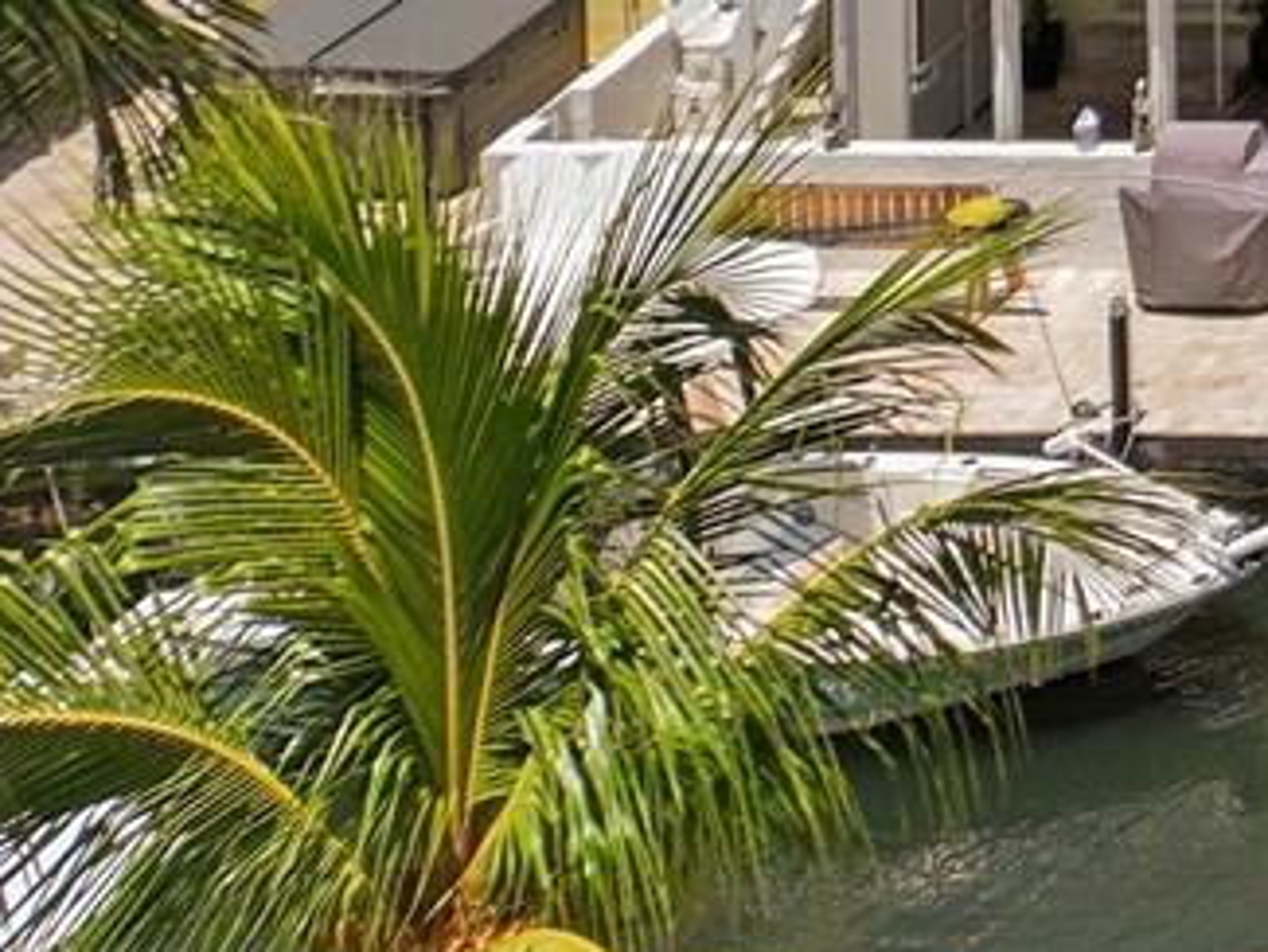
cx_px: 2930
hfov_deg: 13.1
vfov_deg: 11.4
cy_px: -909
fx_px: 4324
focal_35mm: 118
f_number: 2.8
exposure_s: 1/4000
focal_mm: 12.29
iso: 130
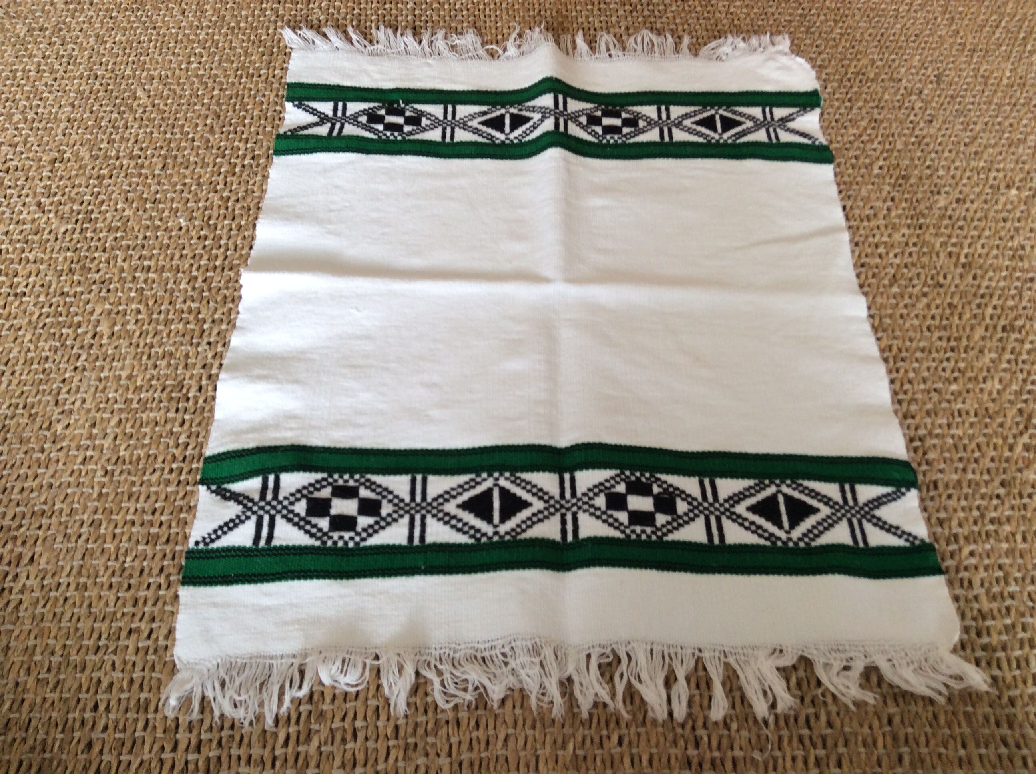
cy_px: 387
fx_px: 956
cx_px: 518
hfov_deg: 56.9
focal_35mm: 32
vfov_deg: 44.1
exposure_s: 1/25
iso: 64
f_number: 2.4
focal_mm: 3.3
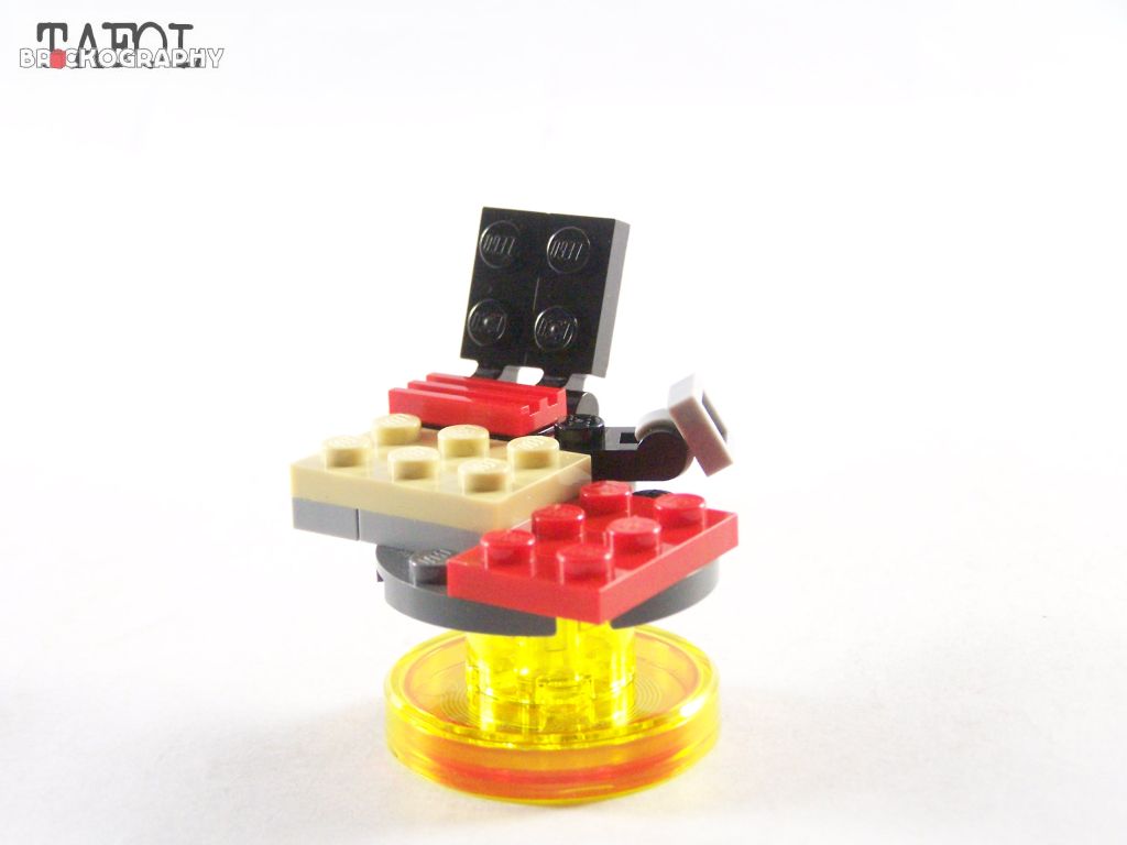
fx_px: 2670
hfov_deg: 23.8
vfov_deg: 18.0
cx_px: 564
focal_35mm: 82
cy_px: 422
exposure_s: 1/60
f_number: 3.2
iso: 400
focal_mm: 13.7
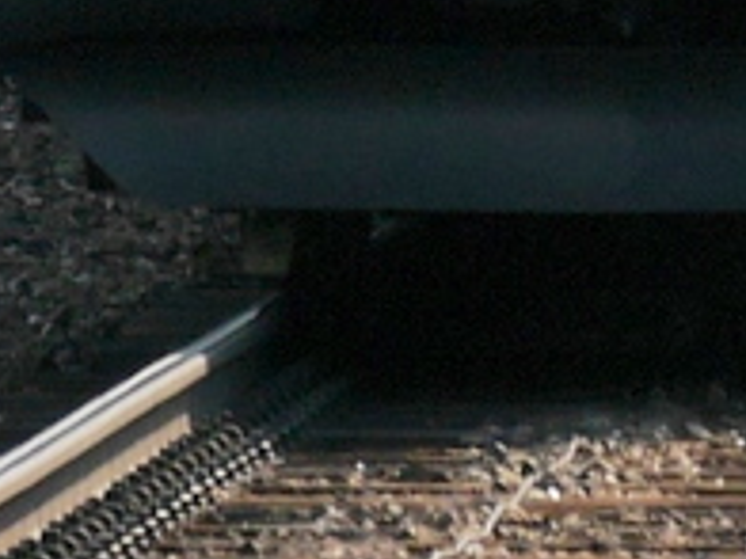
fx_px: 32994
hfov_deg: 1.3
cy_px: -838
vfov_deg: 1.0
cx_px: 731
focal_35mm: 1531
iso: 160
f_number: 5.6
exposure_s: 1/500
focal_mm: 150
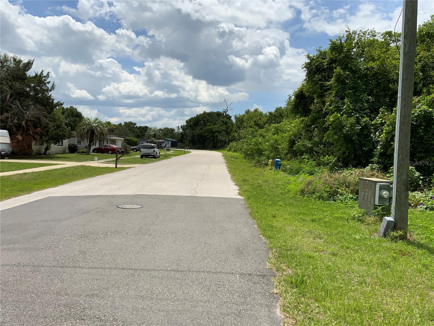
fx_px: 364
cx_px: 217
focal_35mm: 29
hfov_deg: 61.7
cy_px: 163
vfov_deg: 48.2
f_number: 1.8
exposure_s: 1/3322
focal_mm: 3
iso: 20
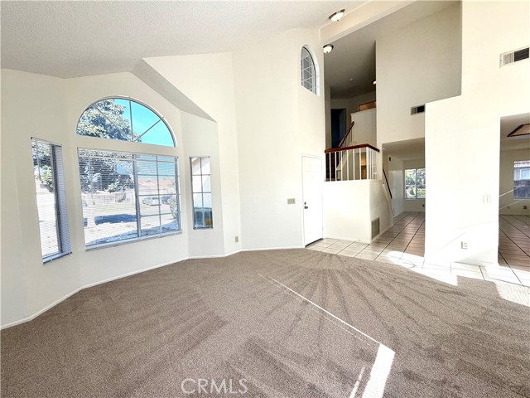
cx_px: 265
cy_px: 199
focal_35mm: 14
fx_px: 214
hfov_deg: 102.1
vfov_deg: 85.7
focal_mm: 2.22
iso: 50
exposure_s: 1/502
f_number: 2.2
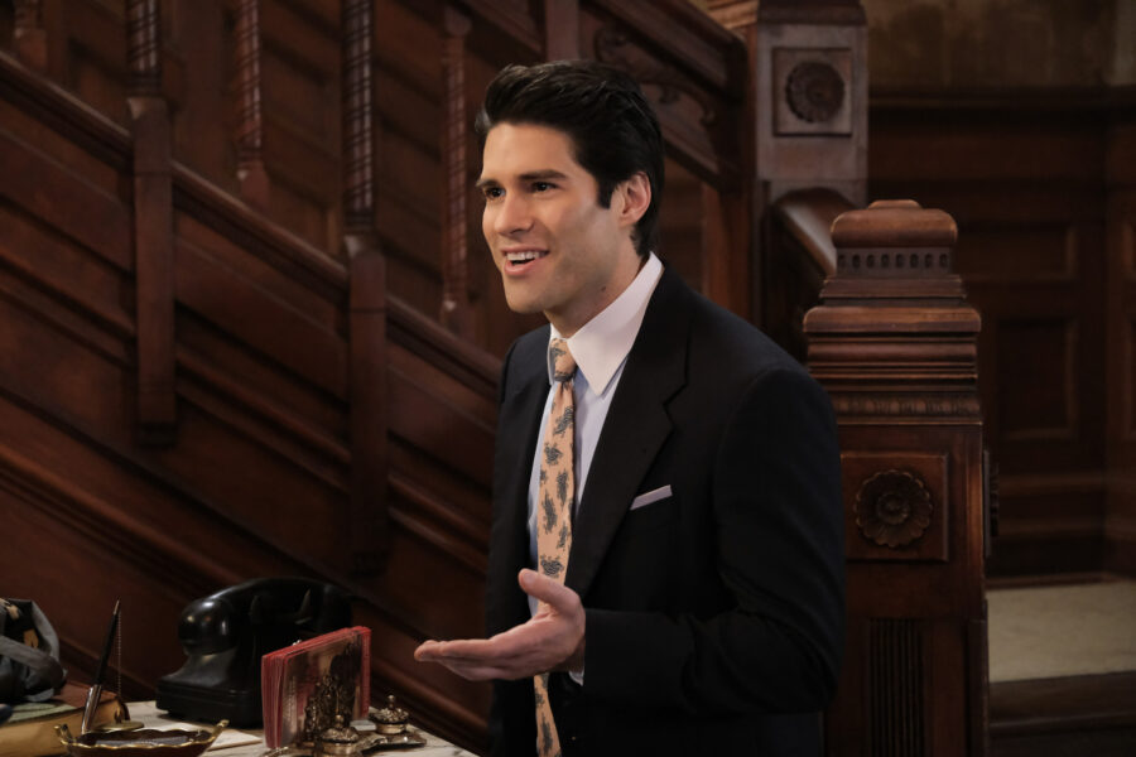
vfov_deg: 16.5
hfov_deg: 24.5
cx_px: 568
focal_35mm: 83
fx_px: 2619
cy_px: 378
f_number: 2.8
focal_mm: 55
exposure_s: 1/100
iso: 6400
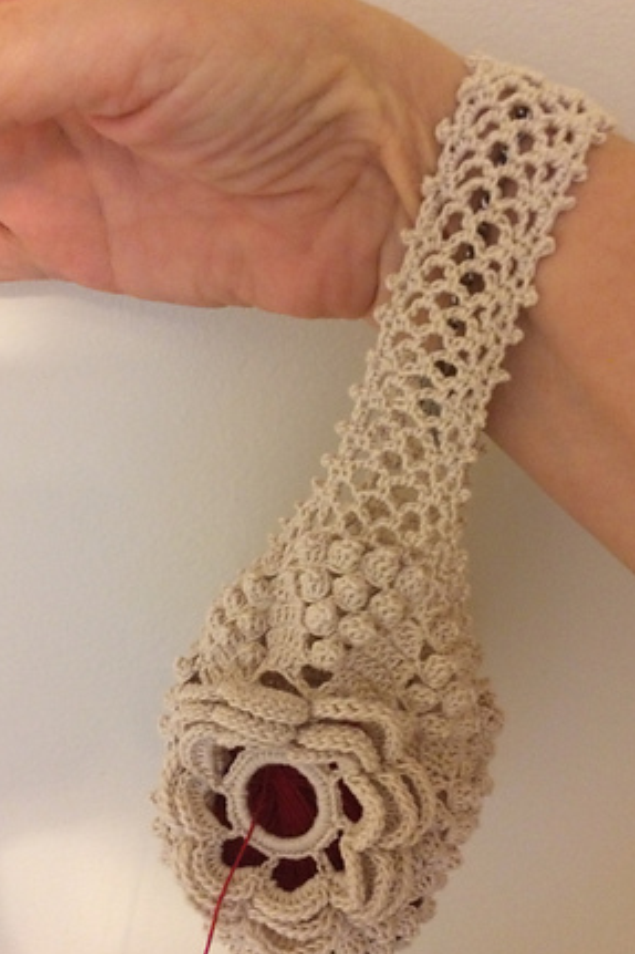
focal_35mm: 35
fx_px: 927
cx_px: 271
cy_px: 502
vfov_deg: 54.4
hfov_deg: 37.7
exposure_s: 1/24
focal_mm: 4.15
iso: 250
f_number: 2.2
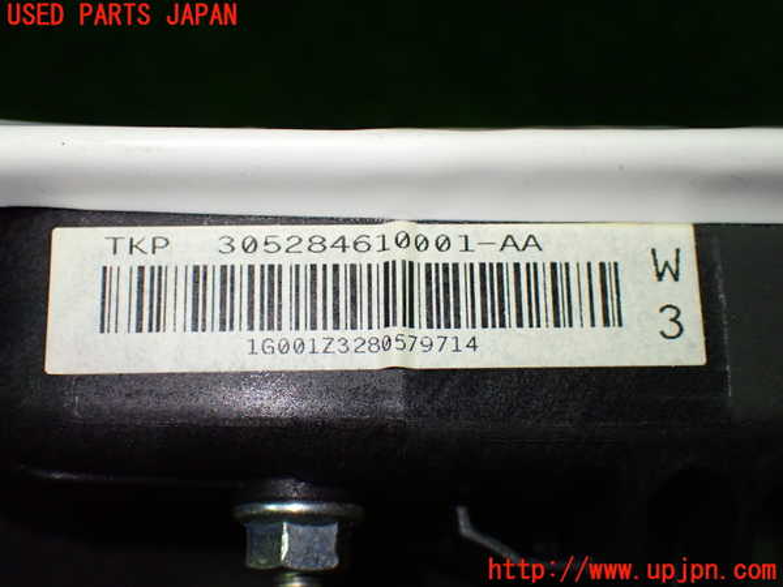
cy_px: 294
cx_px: 392
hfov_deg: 38.2
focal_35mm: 50
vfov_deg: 29.1
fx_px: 1131
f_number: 3.2
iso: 800
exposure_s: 1/160
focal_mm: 9.01
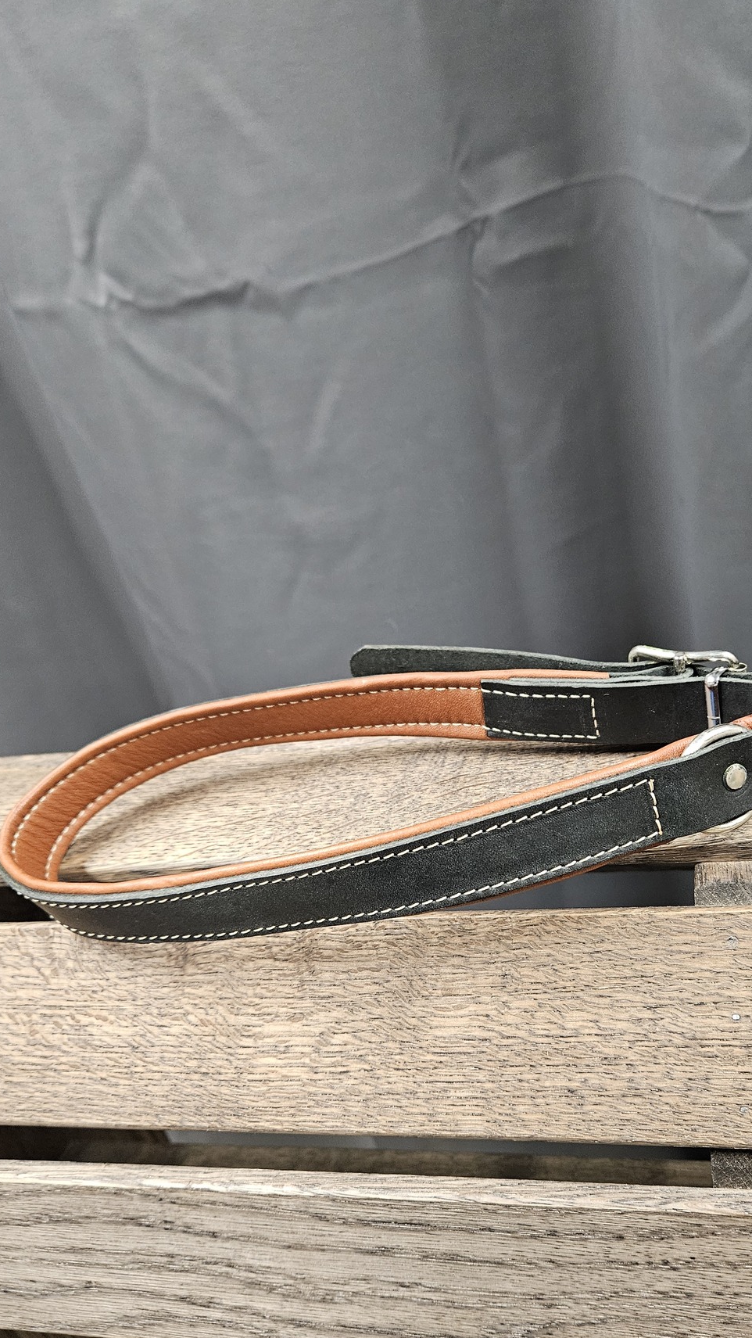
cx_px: 495
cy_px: 748
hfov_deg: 38.5
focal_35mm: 30
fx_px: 1064
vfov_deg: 64.1
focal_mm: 5.4
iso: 640
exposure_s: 1/100
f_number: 1.8
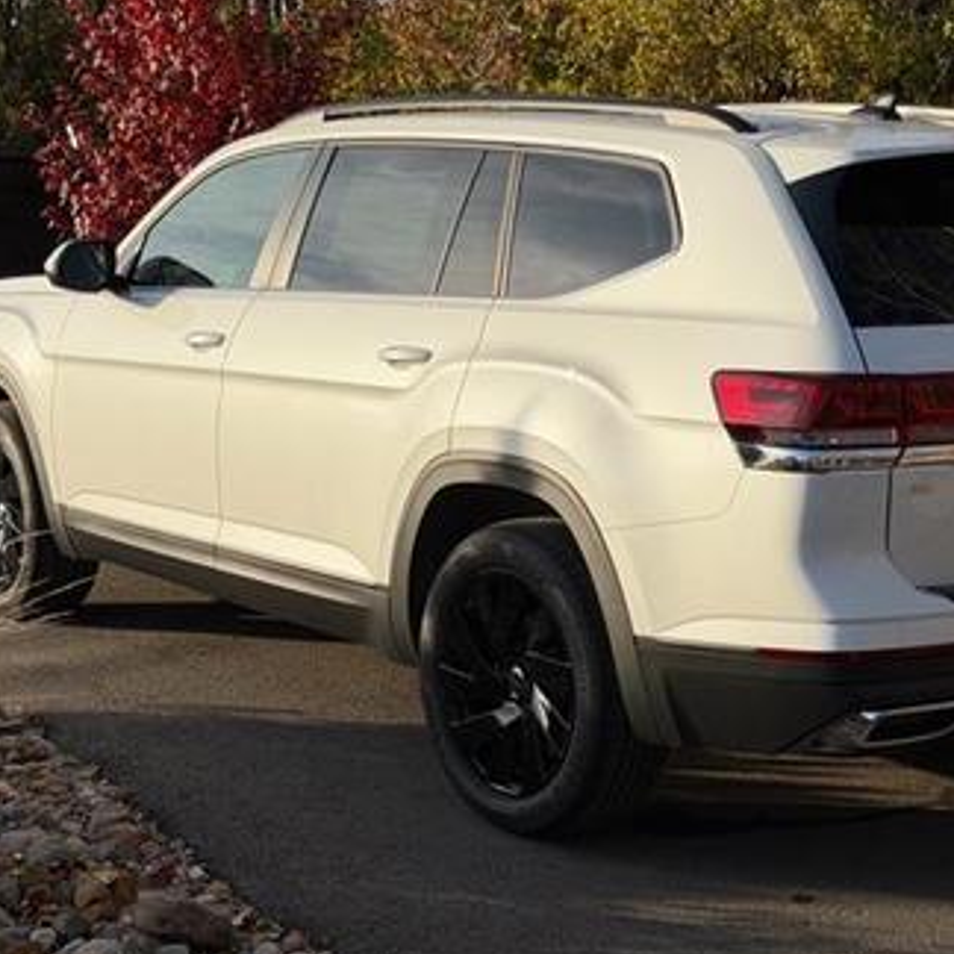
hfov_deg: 26.0
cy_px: 448
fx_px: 2058
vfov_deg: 26.1
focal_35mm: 66
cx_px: 621
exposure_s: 1/6024
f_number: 1.78
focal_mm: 6.76
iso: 64
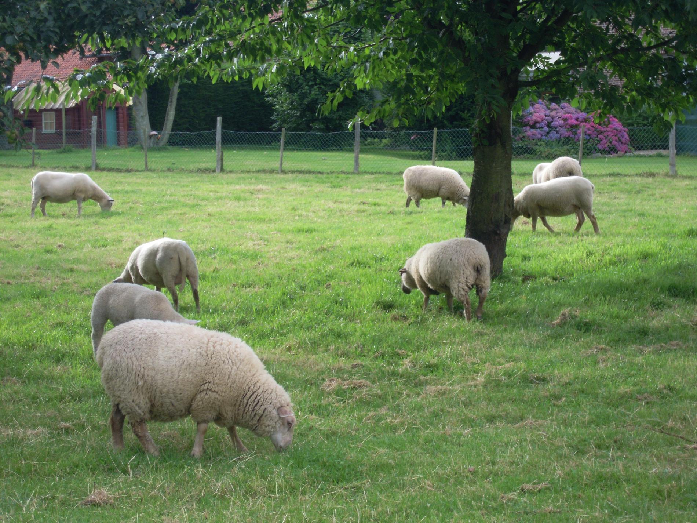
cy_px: 262
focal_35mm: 100
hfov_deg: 19.6
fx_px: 2014
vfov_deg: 14.8
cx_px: 348
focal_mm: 17.9
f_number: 5.4
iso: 100
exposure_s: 1/100
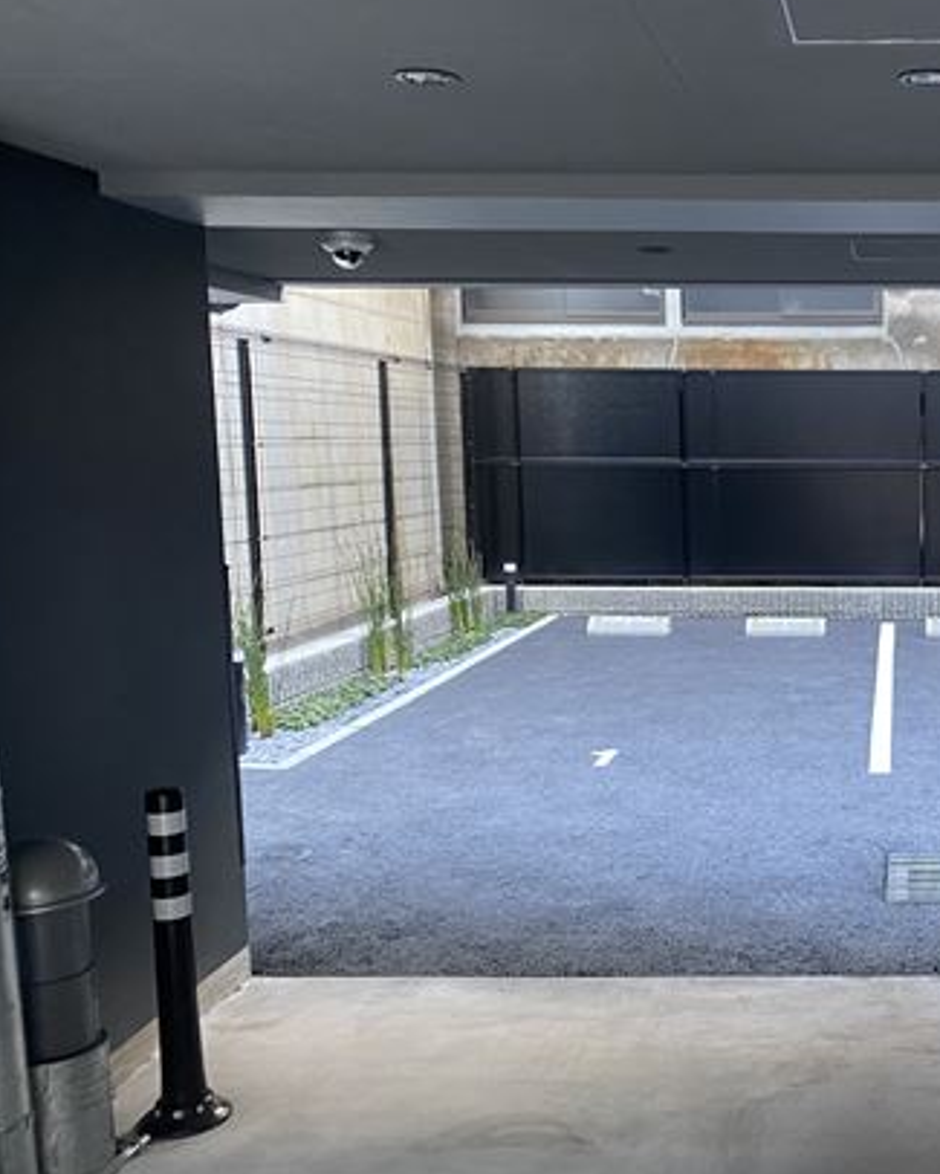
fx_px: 1390
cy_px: 601
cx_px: 891
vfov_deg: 45.8
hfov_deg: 34.7
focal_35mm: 40
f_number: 1.8
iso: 200
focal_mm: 4.25
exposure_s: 1/60
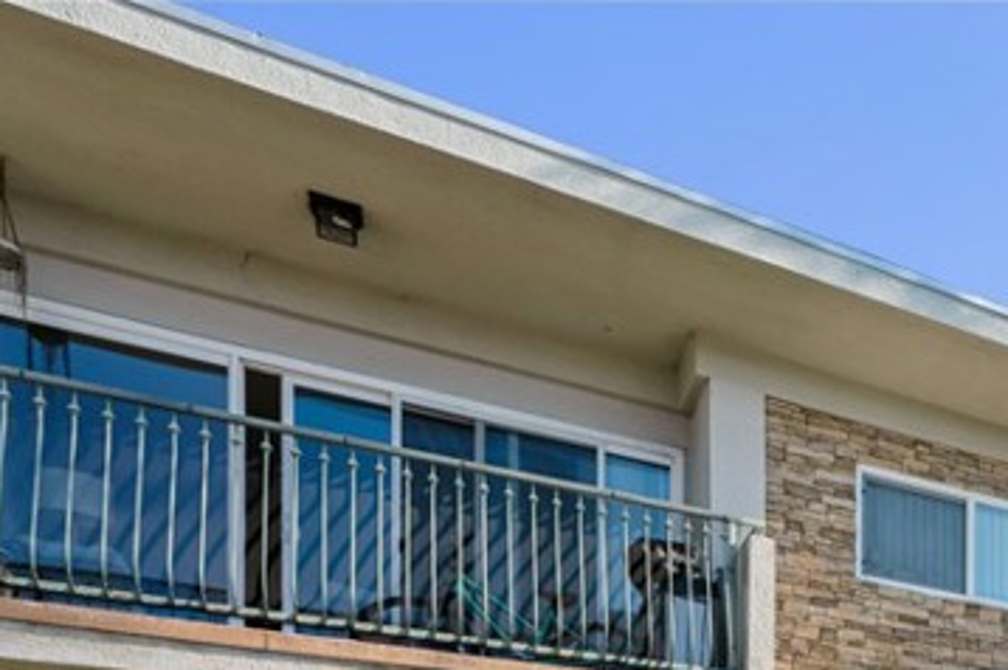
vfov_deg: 26.2
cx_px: 1284
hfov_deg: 35.1
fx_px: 1119
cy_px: 956
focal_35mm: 40
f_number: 10
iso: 100
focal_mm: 14
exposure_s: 1/125
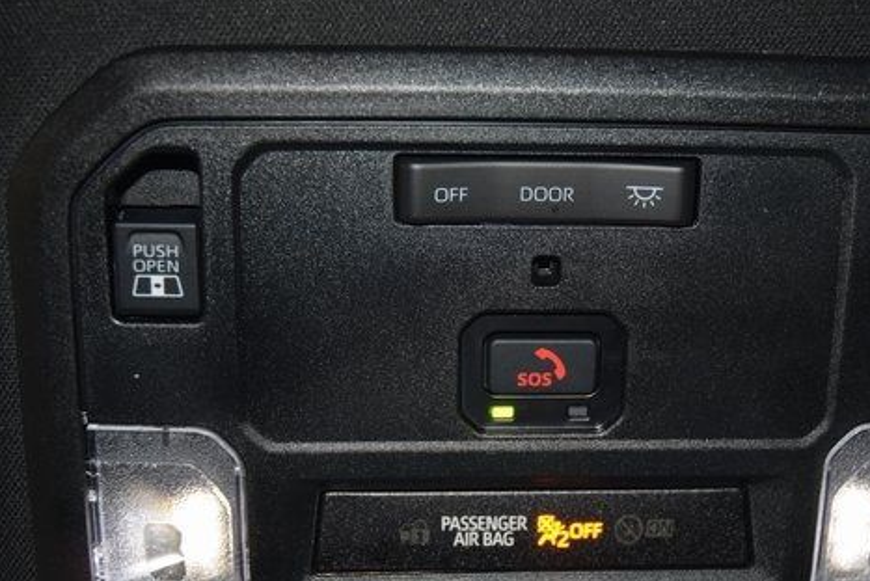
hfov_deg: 31.4
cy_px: 357
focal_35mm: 64
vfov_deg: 21.3
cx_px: 531
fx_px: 1540
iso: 640
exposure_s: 1/25
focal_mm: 31
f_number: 4
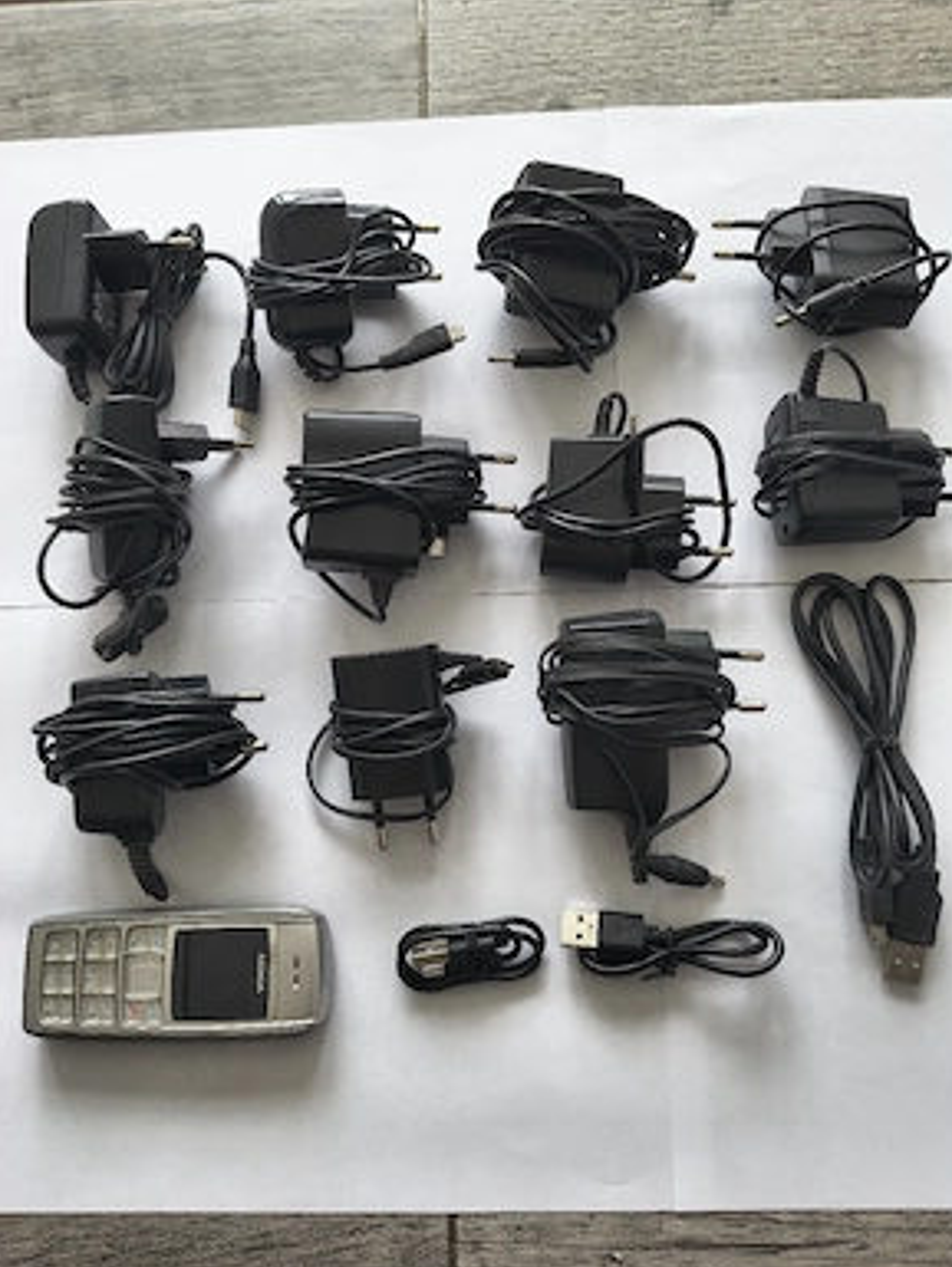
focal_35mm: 27
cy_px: 625
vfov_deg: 65.3
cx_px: 491
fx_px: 990
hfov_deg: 51.4
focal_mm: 4.81
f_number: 1.8
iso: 143
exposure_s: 1/101
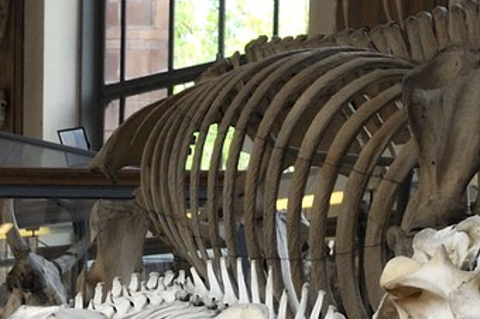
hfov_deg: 8.7
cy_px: 716
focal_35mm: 226
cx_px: -394
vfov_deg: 5.9
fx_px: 3010
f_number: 7.1
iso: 800
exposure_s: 1/160
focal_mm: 48
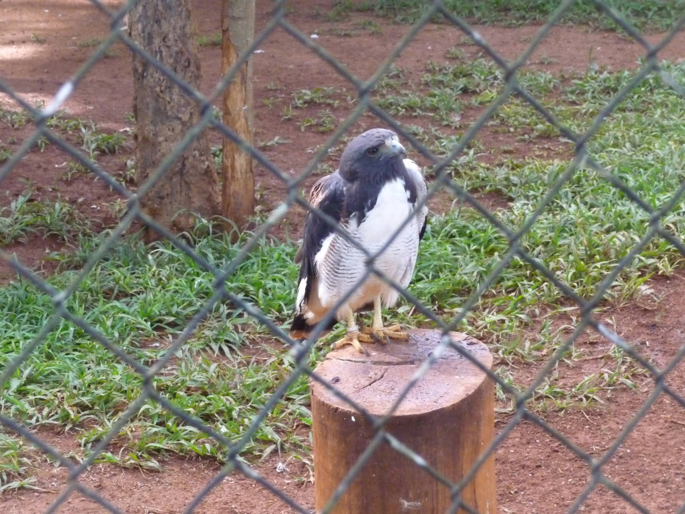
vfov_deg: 13.2
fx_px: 2216
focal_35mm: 112
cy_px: 257
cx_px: 342
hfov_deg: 17.6
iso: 800
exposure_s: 1/100
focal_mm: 19.1
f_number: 4.7
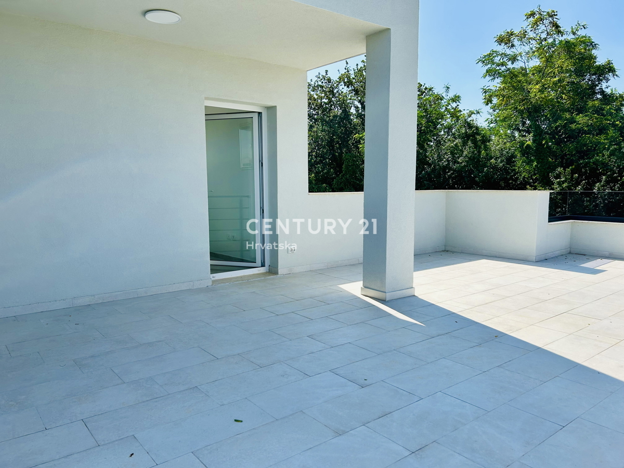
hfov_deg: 67.3
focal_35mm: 26
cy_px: 234
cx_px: 312
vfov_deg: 53.1
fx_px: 469
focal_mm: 5.7
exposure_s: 1/3831
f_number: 1.5
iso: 50
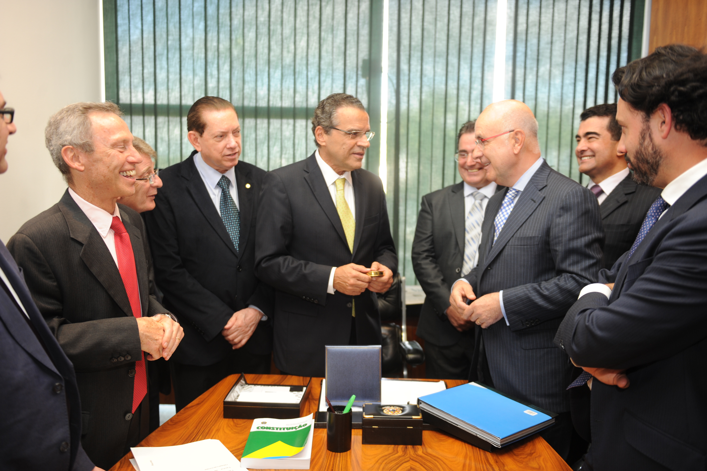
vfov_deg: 38.8
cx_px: 354
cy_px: 236
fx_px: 667
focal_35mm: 34
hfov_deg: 55.8
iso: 500
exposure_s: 1/60
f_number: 2.8
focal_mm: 34
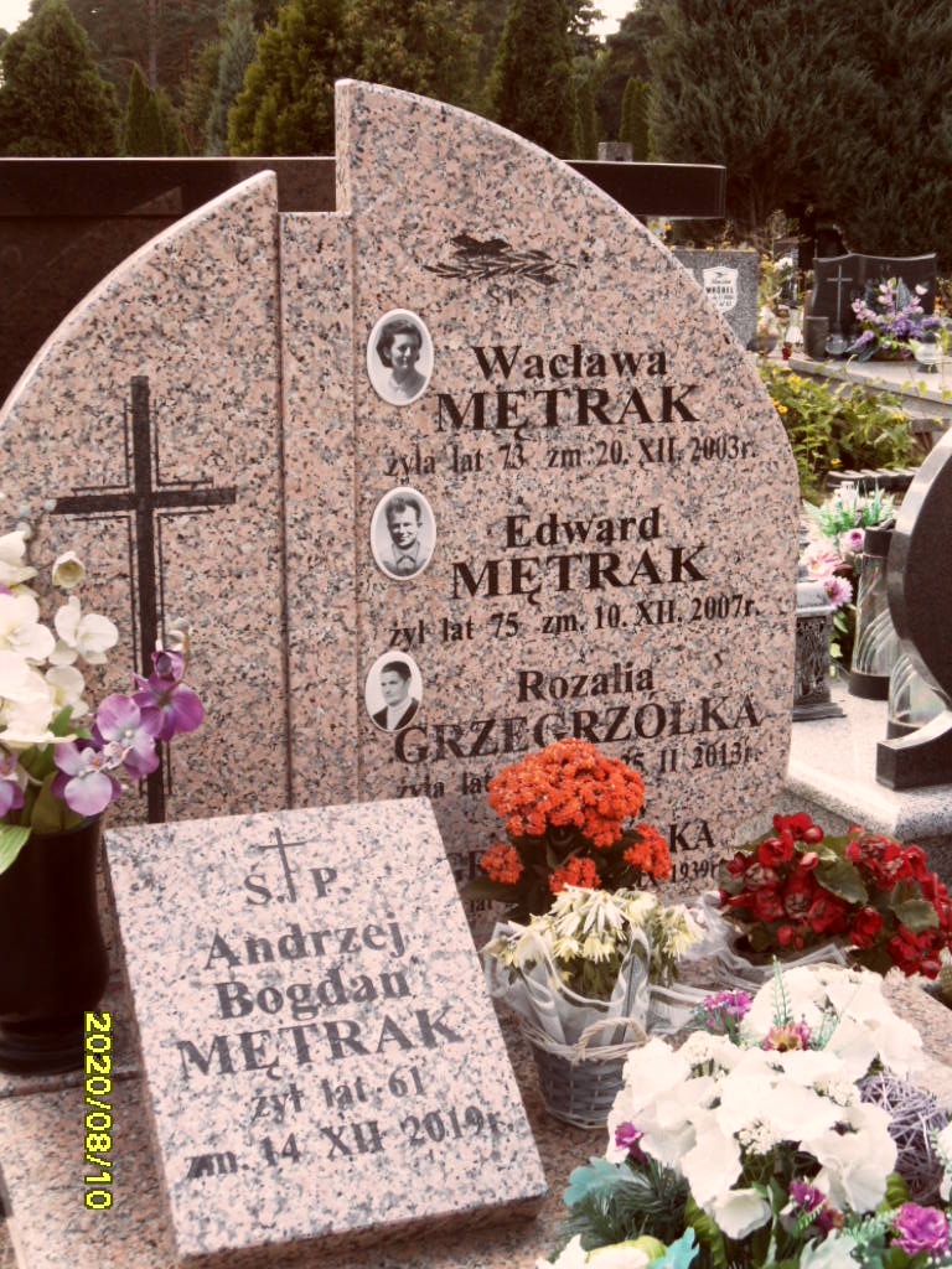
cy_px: 634
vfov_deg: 38.2
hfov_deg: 29.1
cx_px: 476
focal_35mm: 50
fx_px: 1833
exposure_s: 1/125
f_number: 3.8
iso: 80
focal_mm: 8.2
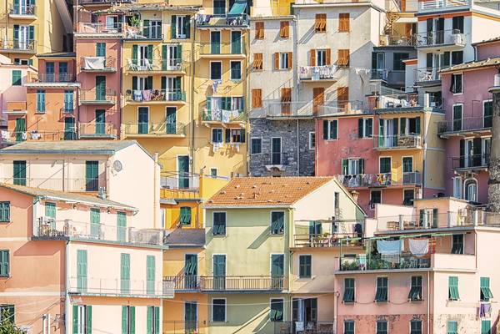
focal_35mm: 105
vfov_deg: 13.0
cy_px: 167
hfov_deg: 19.5
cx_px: 250
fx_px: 1458
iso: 64
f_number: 6.3
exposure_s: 1/160
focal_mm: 105
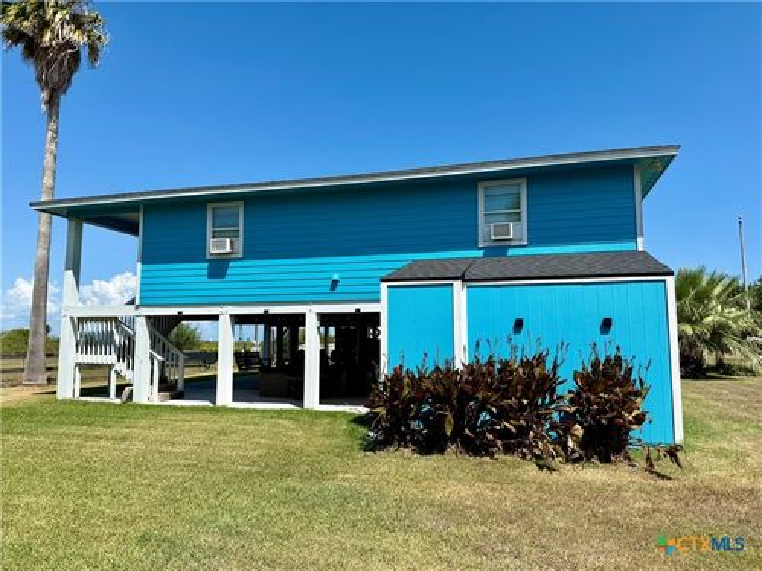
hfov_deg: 71.6
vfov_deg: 56.8
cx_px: 381
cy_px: 286
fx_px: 528
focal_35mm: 24
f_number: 1.78
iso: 80
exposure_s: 1/4975
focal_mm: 6.76
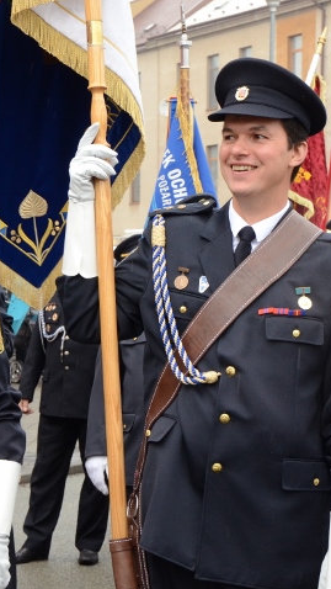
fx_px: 1638
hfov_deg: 11.5
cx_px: 172
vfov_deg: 20.4
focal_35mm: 105
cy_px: 307
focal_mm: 40
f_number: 8
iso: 1000
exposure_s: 1/200
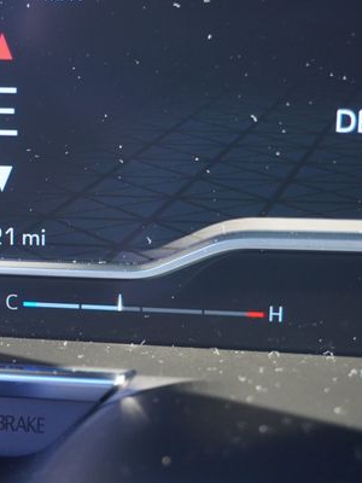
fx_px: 1353
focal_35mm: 97
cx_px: -12
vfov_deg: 20.2
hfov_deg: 14.9
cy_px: 257
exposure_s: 1/80
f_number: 5.6
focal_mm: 42
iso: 800
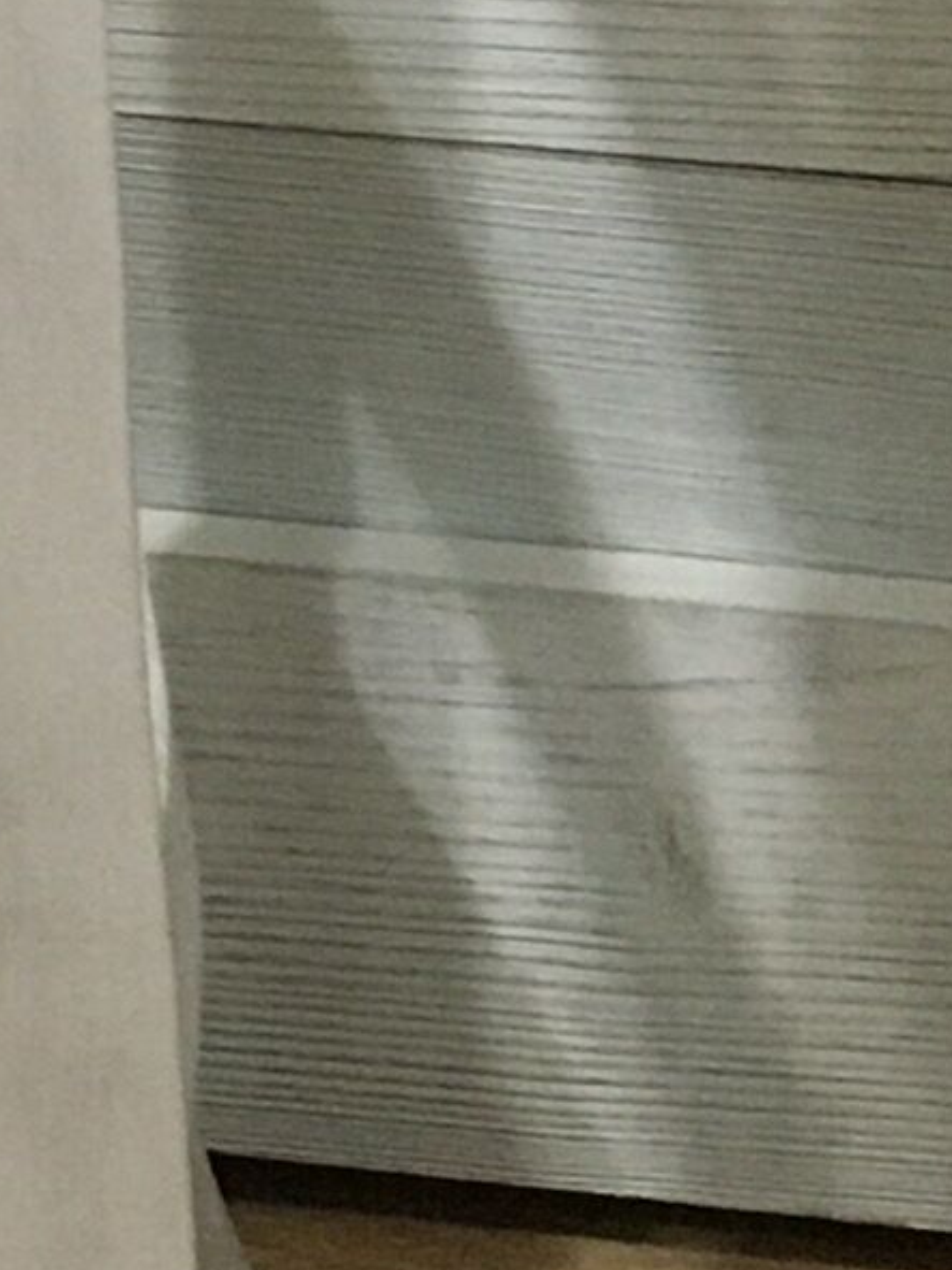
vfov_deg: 9.7
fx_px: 7263
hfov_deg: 7.4
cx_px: -189
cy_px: -666
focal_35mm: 198
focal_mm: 4.15
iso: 200
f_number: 2.2
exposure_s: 1/25
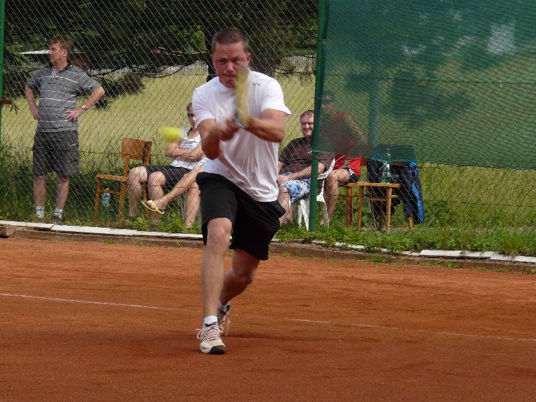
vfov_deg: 8.0
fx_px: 2880
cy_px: 201
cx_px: 268
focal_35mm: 186
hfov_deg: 10.6
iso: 125
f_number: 5
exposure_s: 1/250
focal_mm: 30.6
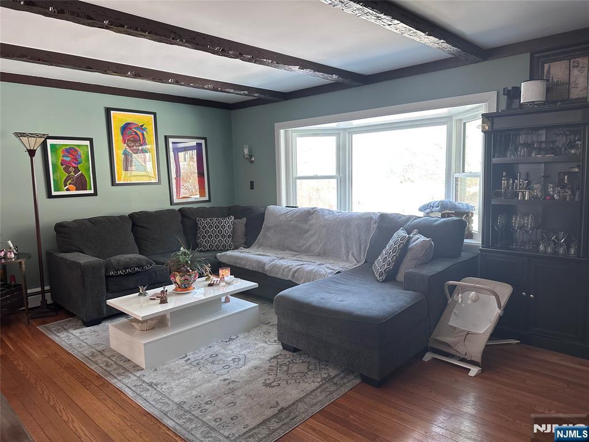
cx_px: 294
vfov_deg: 56.8
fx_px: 408
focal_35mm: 24
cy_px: 221
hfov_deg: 71.6
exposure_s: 1/121
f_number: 1.78
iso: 160
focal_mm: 6.86
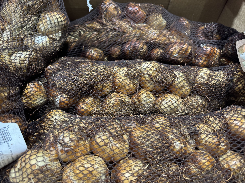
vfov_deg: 56.8
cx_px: 122
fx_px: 170
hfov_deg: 71.6
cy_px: 92
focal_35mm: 24
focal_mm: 6.76
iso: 400
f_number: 1.78
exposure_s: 1/50
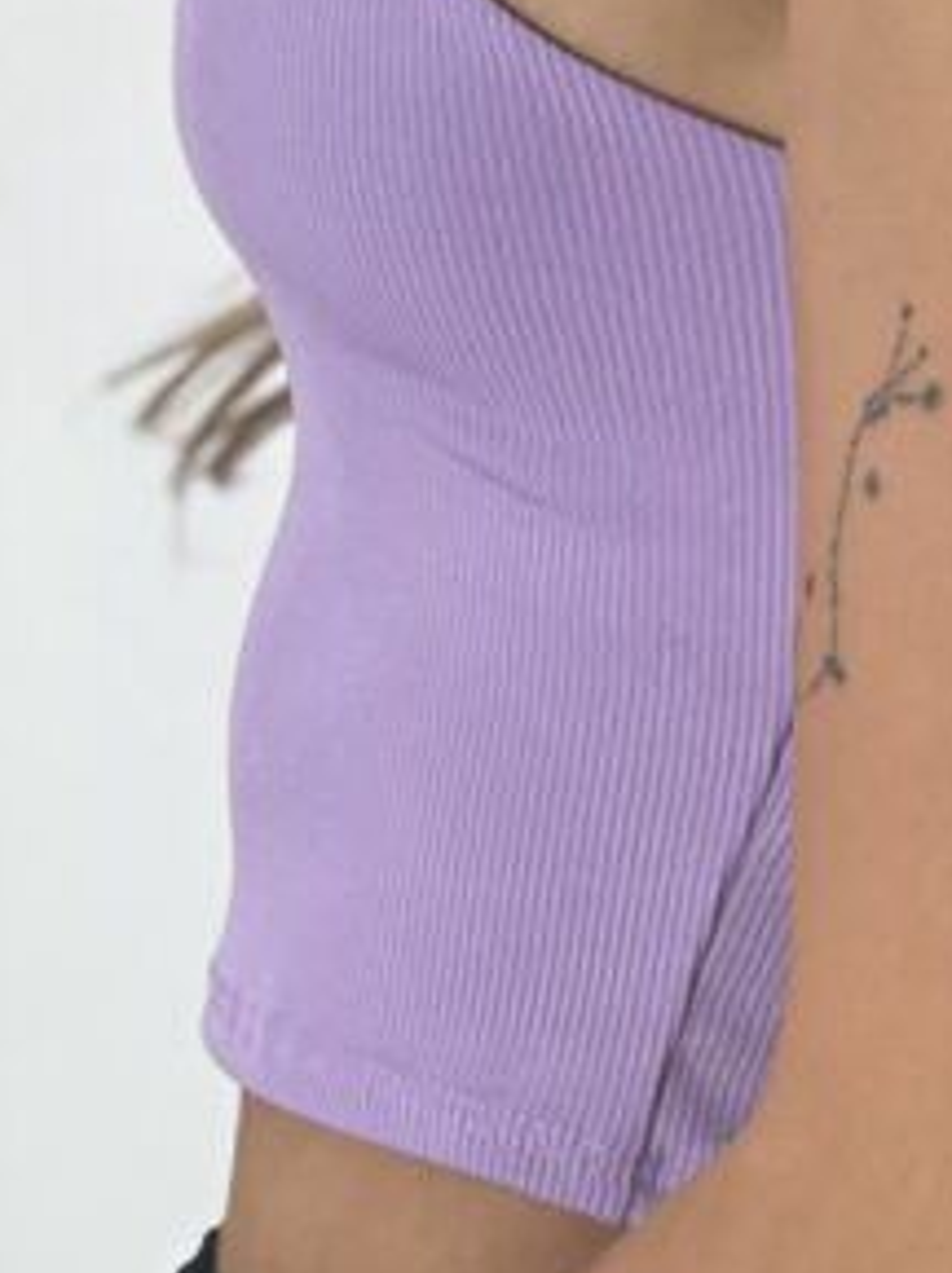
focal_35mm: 249
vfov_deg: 7.8
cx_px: 1181
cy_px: -535
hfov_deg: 5.9
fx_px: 9151
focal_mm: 9
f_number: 2.8
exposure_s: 1/120
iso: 125
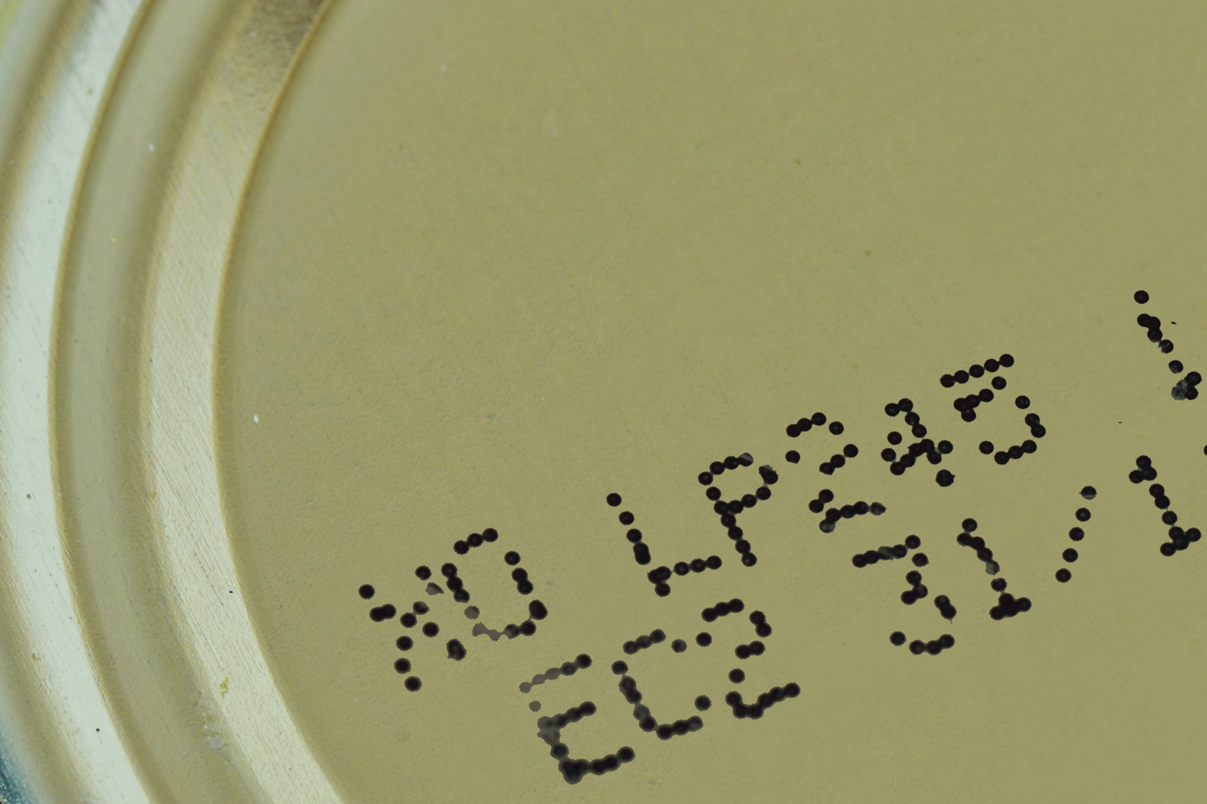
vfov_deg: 4.5
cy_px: 427
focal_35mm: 308
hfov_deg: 6.7
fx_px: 10324
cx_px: 1236
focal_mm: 90
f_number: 11
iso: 100
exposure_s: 1/2
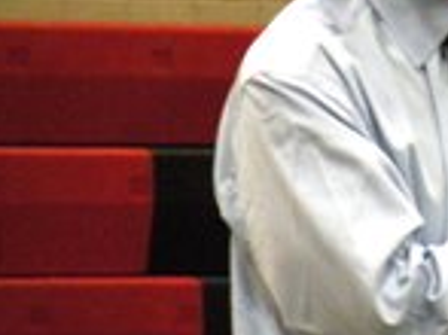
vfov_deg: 1.2
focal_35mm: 1209
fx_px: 15634
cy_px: 0
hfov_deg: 1.6
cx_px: 489
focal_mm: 84.2
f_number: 5
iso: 400
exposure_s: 1/30
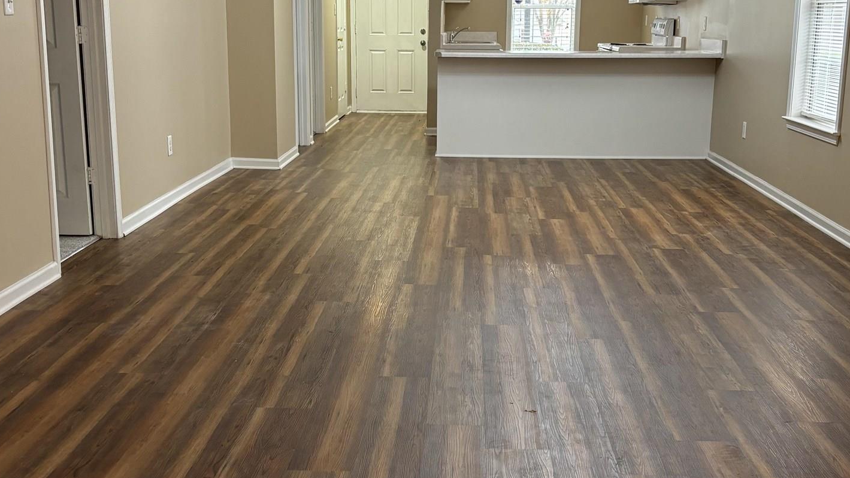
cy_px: 238
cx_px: 441
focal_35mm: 46
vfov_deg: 26.0
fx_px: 1037
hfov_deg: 44.6
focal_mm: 5.96
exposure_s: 1/60
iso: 160
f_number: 1.6
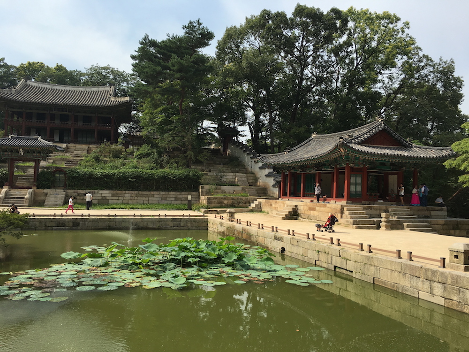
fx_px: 393
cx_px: 234
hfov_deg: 61.7
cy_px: 176
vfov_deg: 48.2
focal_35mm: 29
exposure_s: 1/1399
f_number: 2.2
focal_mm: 4.15
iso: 25
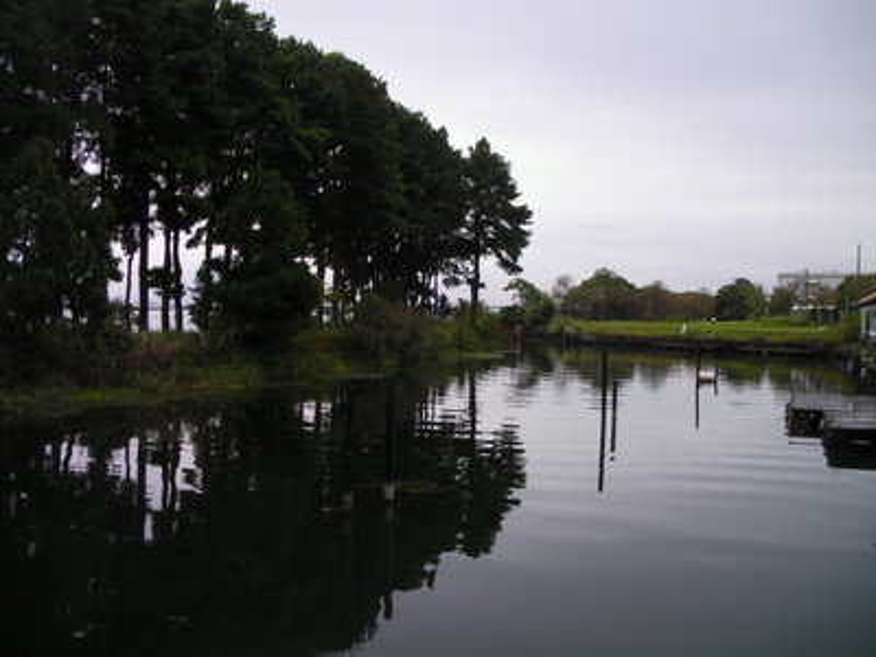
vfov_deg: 37.7
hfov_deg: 49.0
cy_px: 328
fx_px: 962
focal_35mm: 38
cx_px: 438
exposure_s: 1/92.1
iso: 50
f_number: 3.5
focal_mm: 6.3
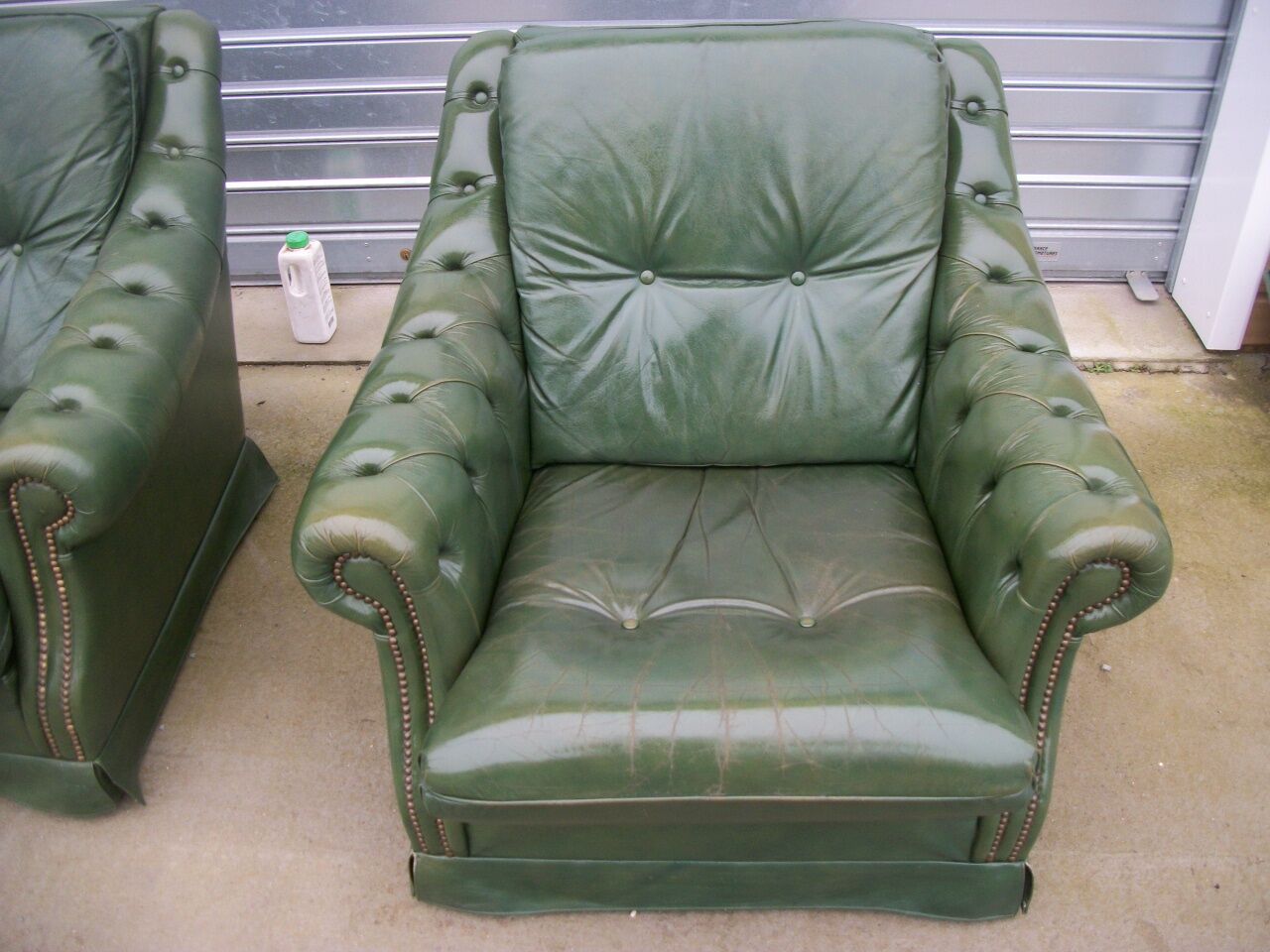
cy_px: 476
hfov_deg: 56.8
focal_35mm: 32
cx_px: 635
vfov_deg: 44.2
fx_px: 1174
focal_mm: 5.7
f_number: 2.9
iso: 80
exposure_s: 1/100
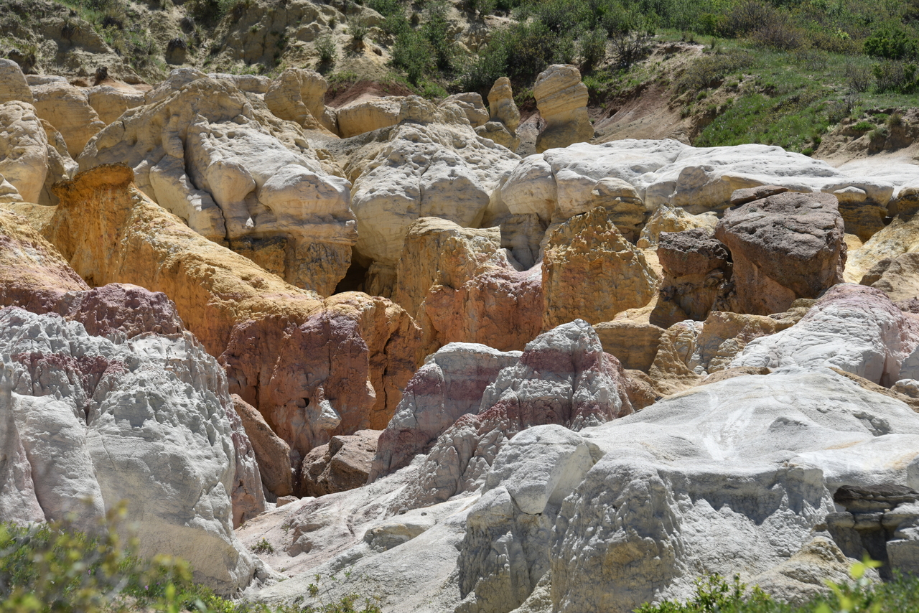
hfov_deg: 15.2
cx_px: 460
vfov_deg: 10.2
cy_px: 306
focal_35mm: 135
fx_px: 3447
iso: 100
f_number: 9
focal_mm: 135
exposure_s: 1/320
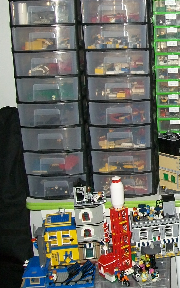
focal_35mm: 65
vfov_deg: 31.3
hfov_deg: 18.7
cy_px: 102
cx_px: 228
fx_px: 510
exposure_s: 1/60
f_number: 2.7
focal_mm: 6.1
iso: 160
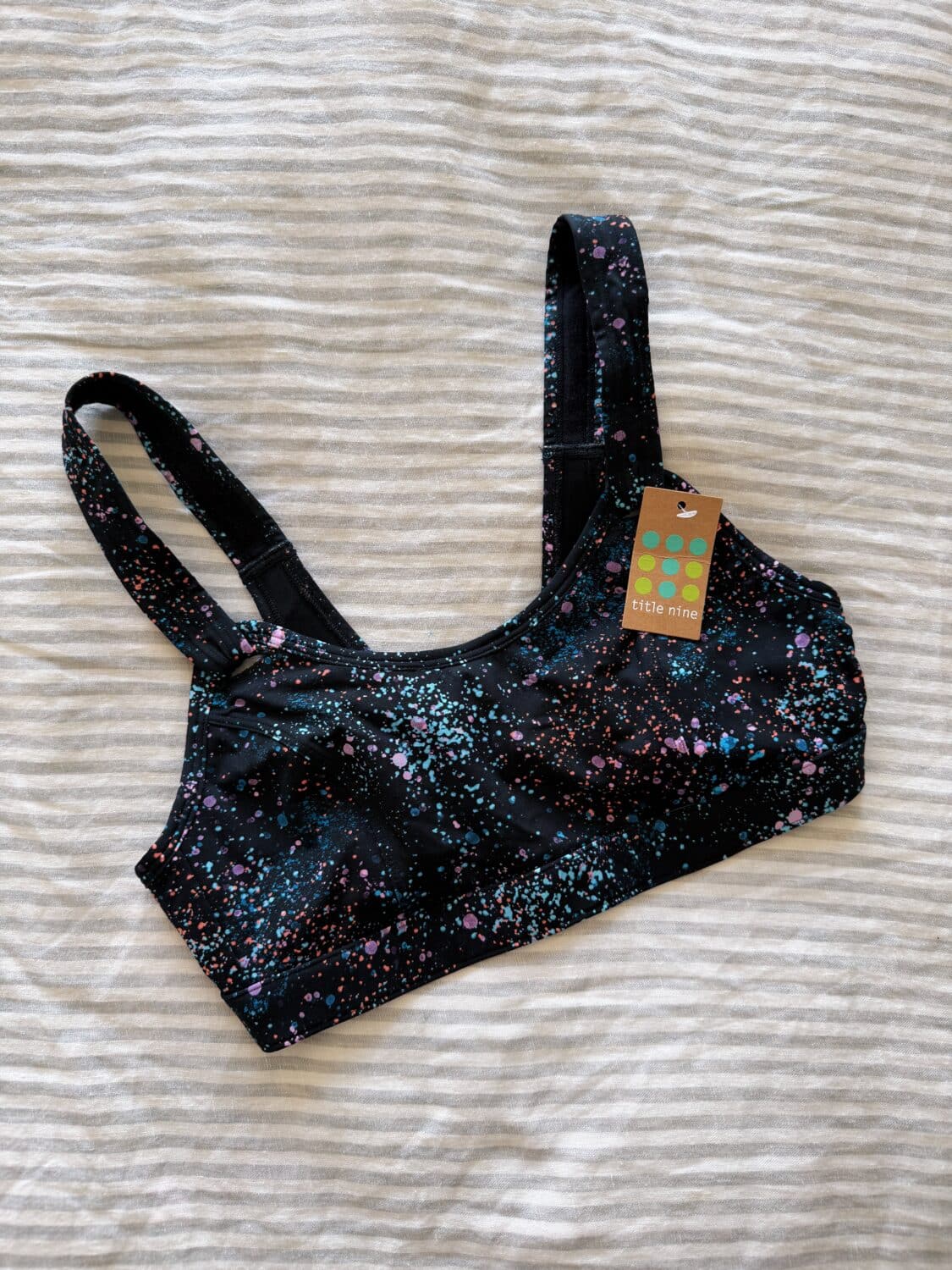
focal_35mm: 24
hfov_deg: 56.8
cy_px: 635
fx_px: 880
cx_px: 476
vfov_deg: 71.6
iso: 50
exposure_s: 1/121
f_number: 1.78
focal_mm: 6.76
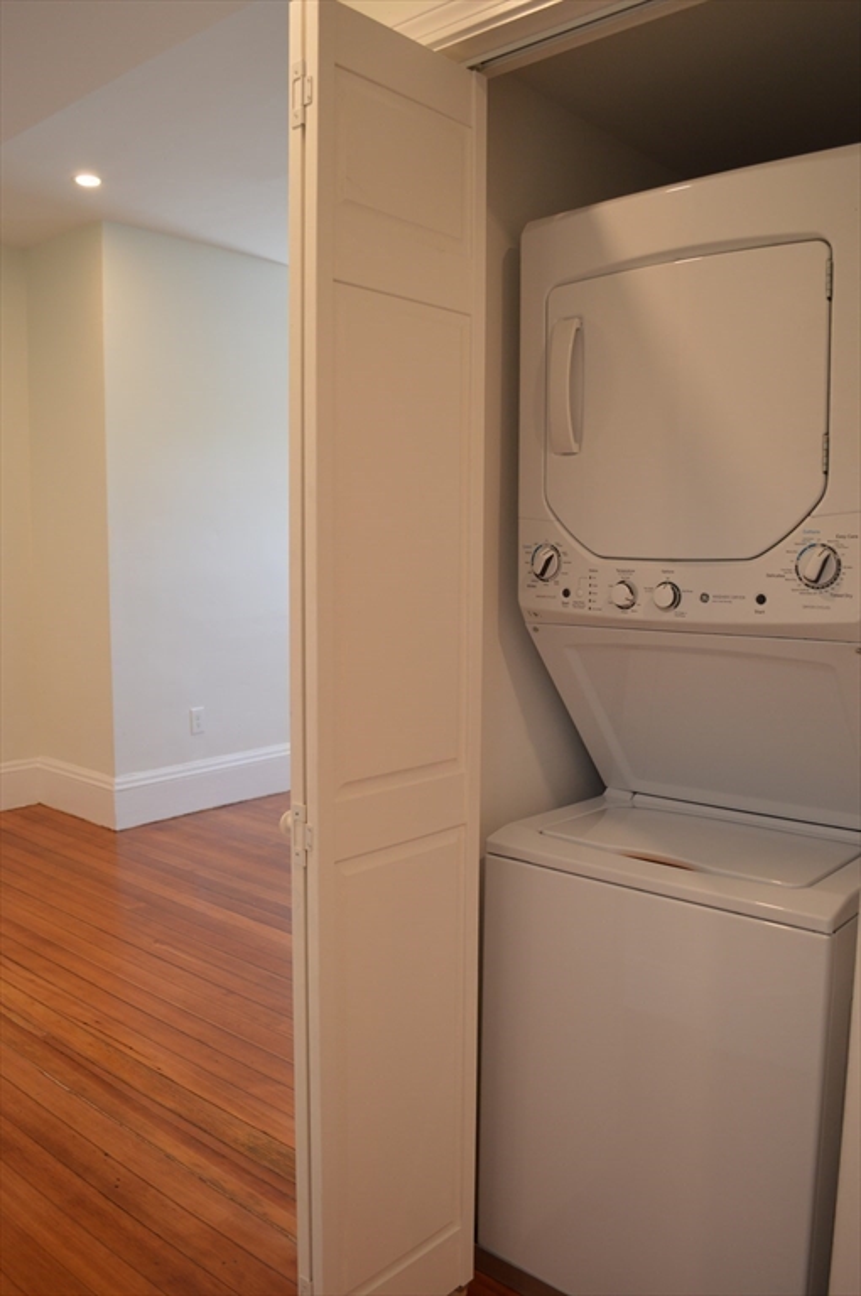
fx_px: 971
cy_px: 648
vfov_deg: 67.4
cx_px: 430
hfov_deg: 47.8
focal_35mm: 27
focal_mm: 18
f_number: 4
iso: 400
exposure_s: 1/60
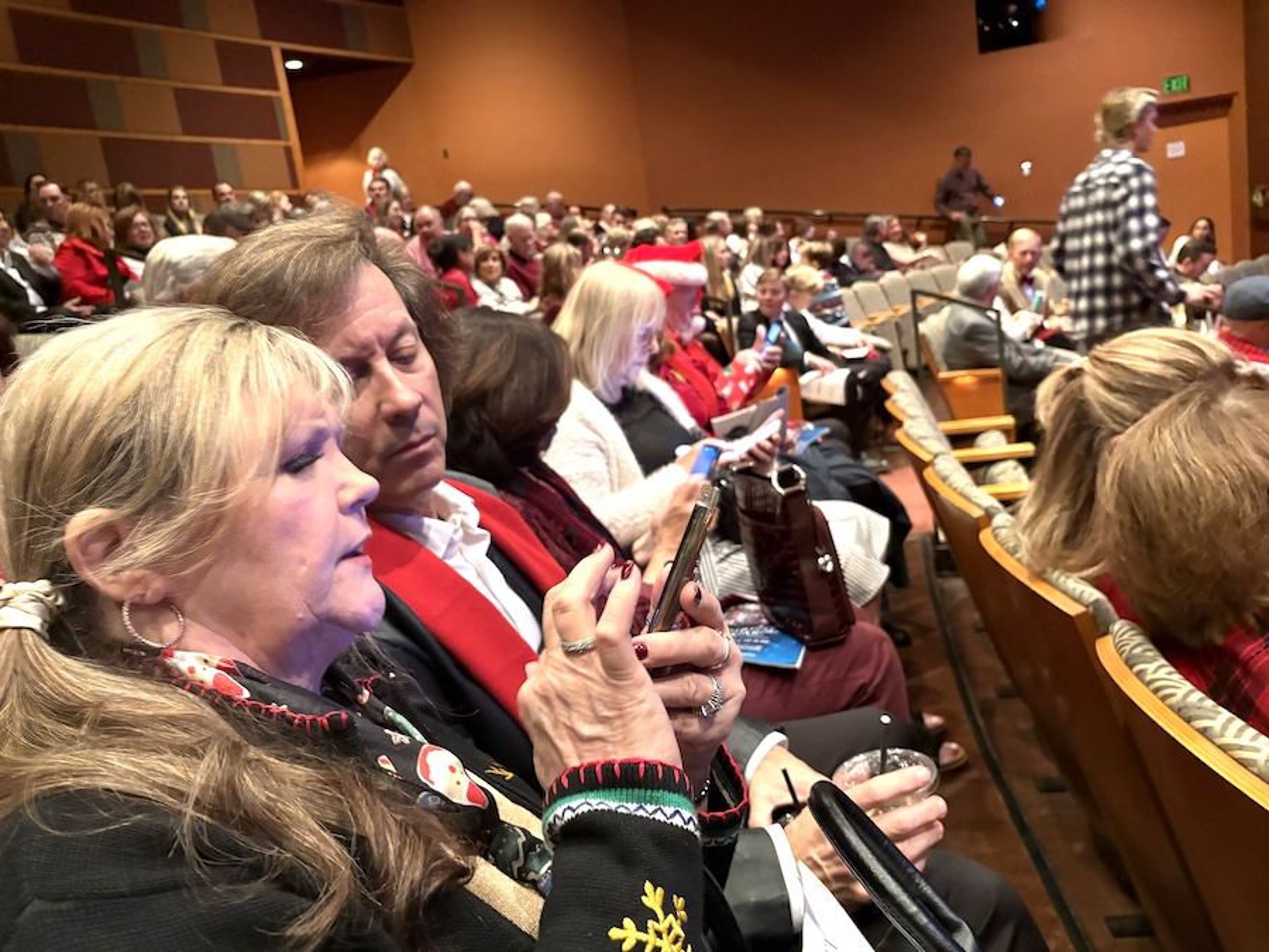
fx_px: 953
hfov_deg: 67.3
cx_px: 634
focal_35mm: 26
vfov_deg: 53.1
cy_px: 476
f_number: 1.6
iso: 640
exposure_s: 1/30
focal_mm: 5.96
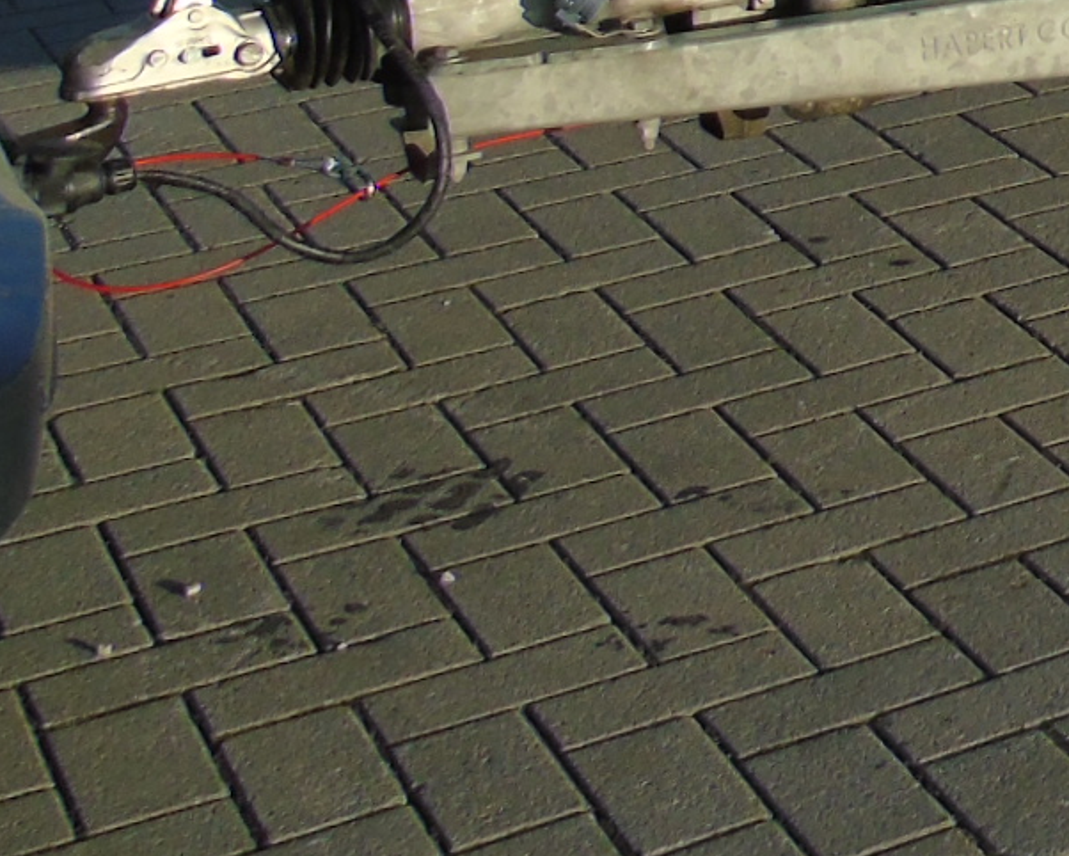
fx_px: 3323
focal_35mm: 105
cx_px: 2213
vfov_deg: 13.4
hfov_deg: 14.7
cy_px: -618
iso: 80
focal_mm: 4.4
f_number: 3.4
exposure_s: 1/800
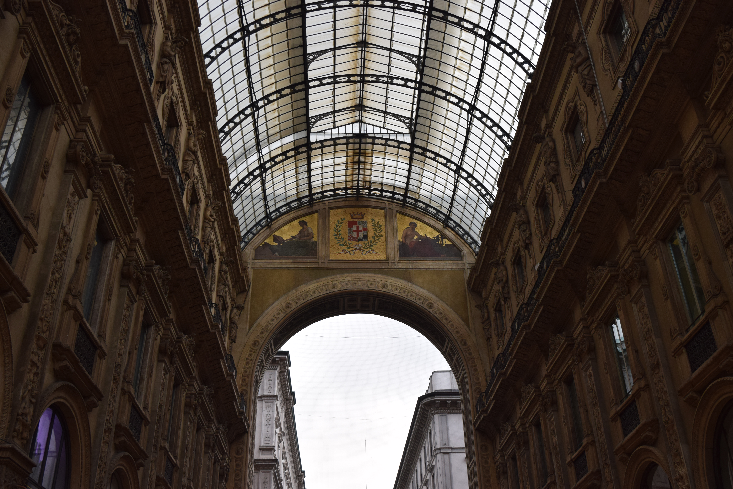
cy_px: 244
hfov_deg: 53.1
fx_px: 733
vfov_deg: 36.9
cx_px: 366
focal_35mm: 36
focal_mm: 24
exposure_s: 1/160
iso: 400
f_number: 6.3
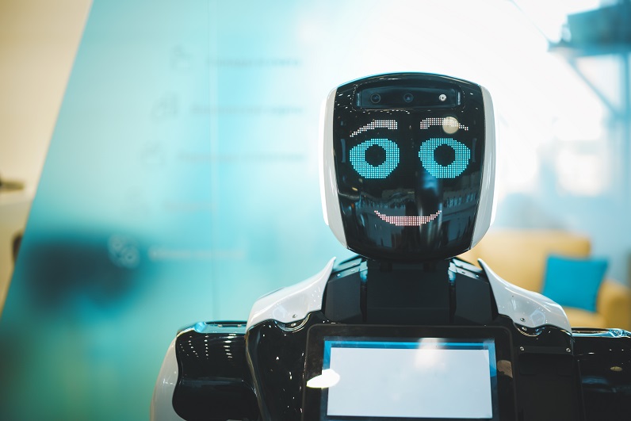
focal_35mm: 55
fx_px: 964
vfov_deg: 24.6
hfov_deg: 36.2
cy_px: 210
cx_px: 316
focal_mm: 55
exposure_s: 1/160
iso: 320
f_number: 1.8
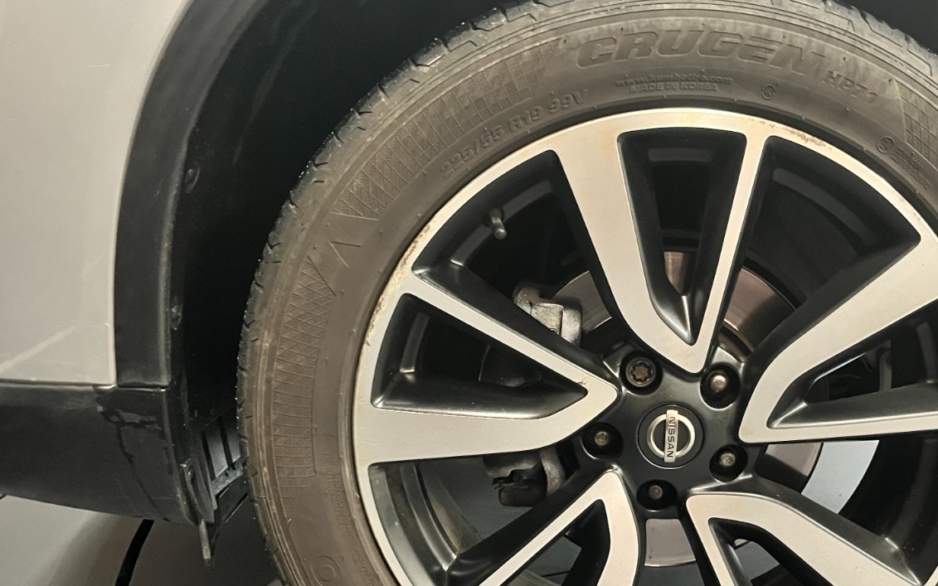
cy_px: 396
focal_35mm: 39
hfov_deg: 49.9
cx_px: 587
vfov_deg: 32.5
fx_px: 997
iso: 800
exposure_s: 1/25
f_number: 1.6
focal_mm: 5.1
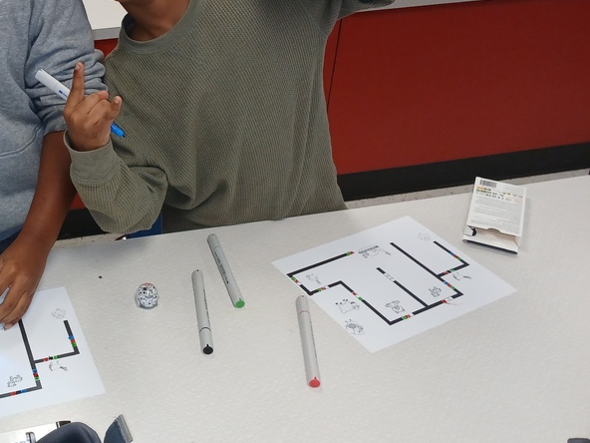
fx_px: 767
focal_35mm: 45
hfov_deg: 39.6
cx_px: 81
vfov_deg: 32.0
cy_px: 157
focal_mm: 3.98
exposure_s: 1/60
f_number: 1.8
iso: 200
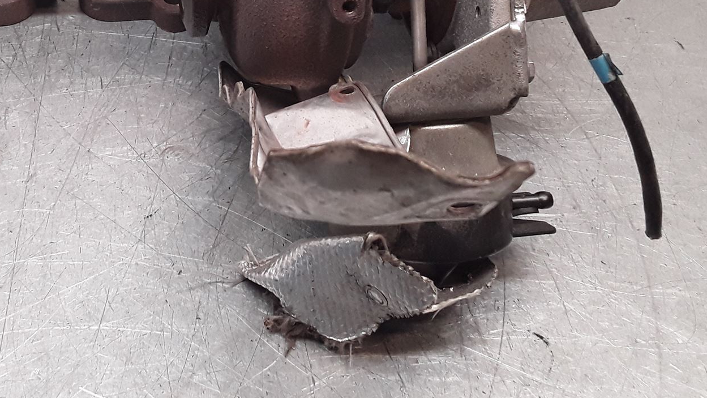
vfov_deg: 23.1
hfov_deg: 40.7
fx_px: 937
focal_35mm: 50
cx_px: 228
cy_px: 11
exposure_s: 1/100
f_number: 1.9
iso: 100
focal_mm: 2.91
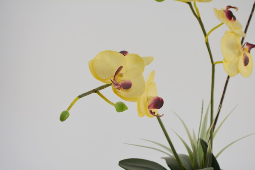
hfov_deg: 26.0
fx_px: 552
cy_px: 85
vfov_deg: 17.5
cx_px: 128
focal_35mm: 78
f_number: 7.1
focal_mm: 52
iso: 200
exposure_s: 1/200
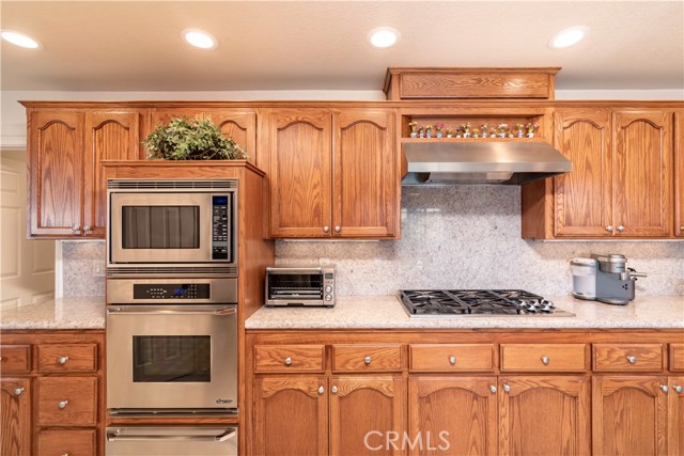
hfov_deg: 96.7
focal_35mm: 16
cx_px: 342
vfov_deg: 73.8
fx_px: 304
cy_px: 228
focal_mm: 16
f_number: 8
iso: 320
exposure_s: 1/6
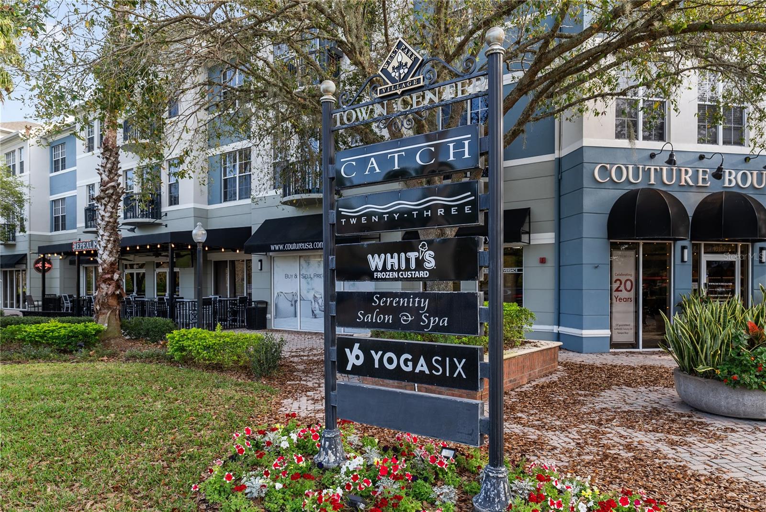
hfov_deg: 78.6
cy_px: 256
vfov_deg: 57.3
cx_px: 383
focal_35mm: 22
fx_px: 468
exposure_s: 1/60
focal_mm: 22
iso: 80
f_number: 4
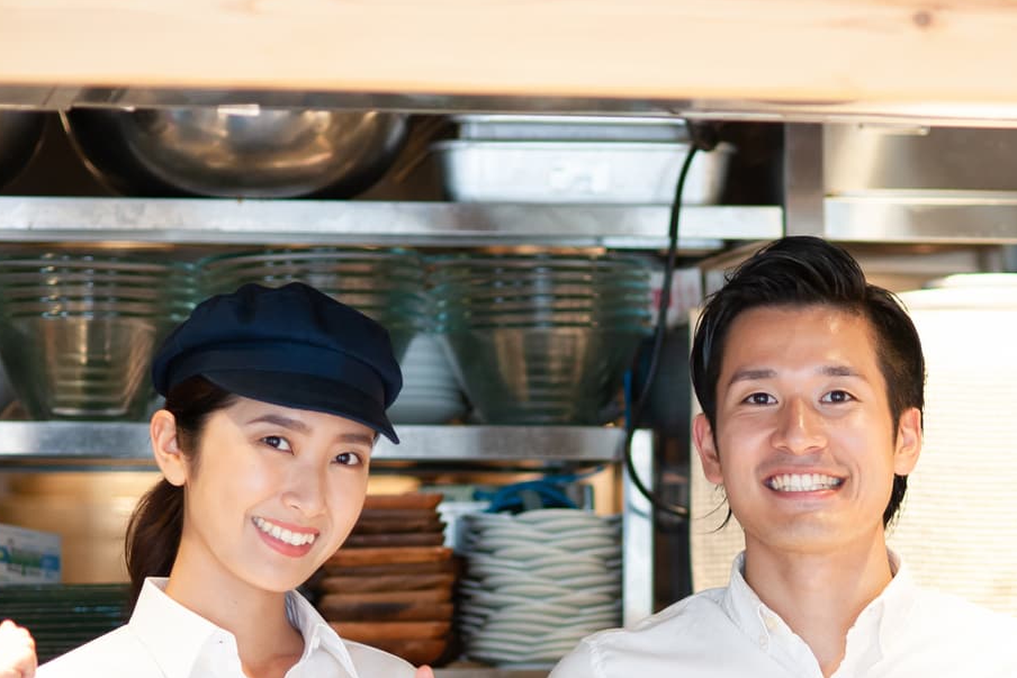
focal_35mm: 188
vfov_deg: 7.3
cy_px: 683
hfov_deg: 10.9
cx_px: 840
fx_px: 5311
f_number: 2.5
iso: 400
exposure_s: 1/60
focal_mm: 85
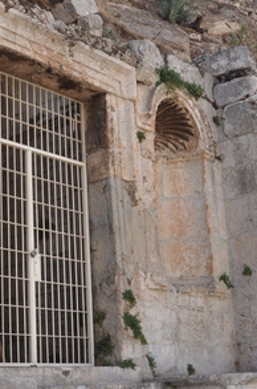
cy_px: 211
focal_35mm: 61
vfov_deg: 32.9
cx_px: 21
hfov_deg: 21.6
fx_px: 656
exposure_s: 1/250
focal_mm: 18
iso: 200
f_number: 8
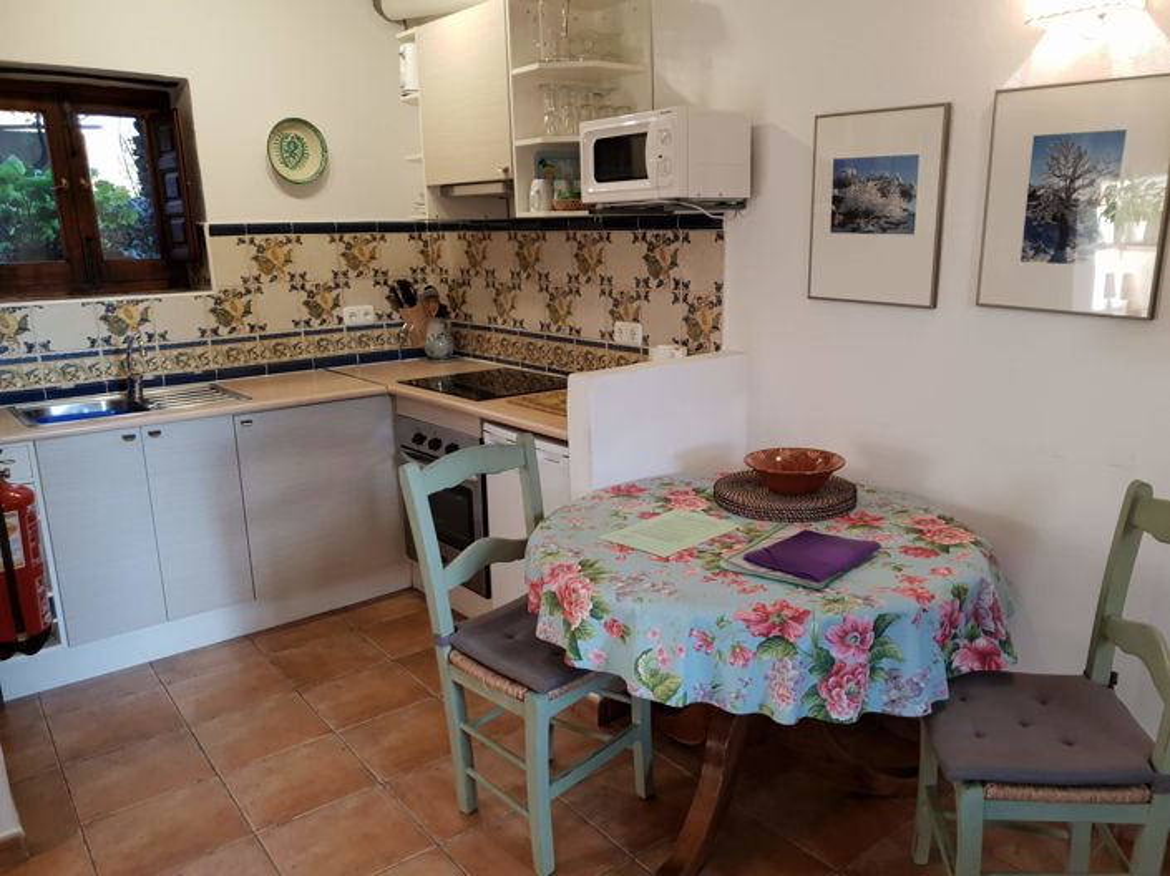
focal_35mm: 26
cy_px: 438
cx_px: 585
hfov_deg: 67.3
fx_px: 878
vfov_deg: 53.0
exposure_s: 1/50
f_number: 1.5
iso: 100
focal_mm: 4.3
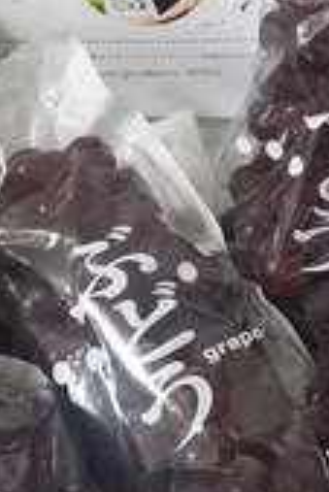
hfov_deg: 21.3
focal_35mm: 64
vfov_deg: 30.9
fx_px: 875
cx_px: 146
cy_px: 134
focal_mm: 4.3
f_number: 1.5
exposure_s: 1/50
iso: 500
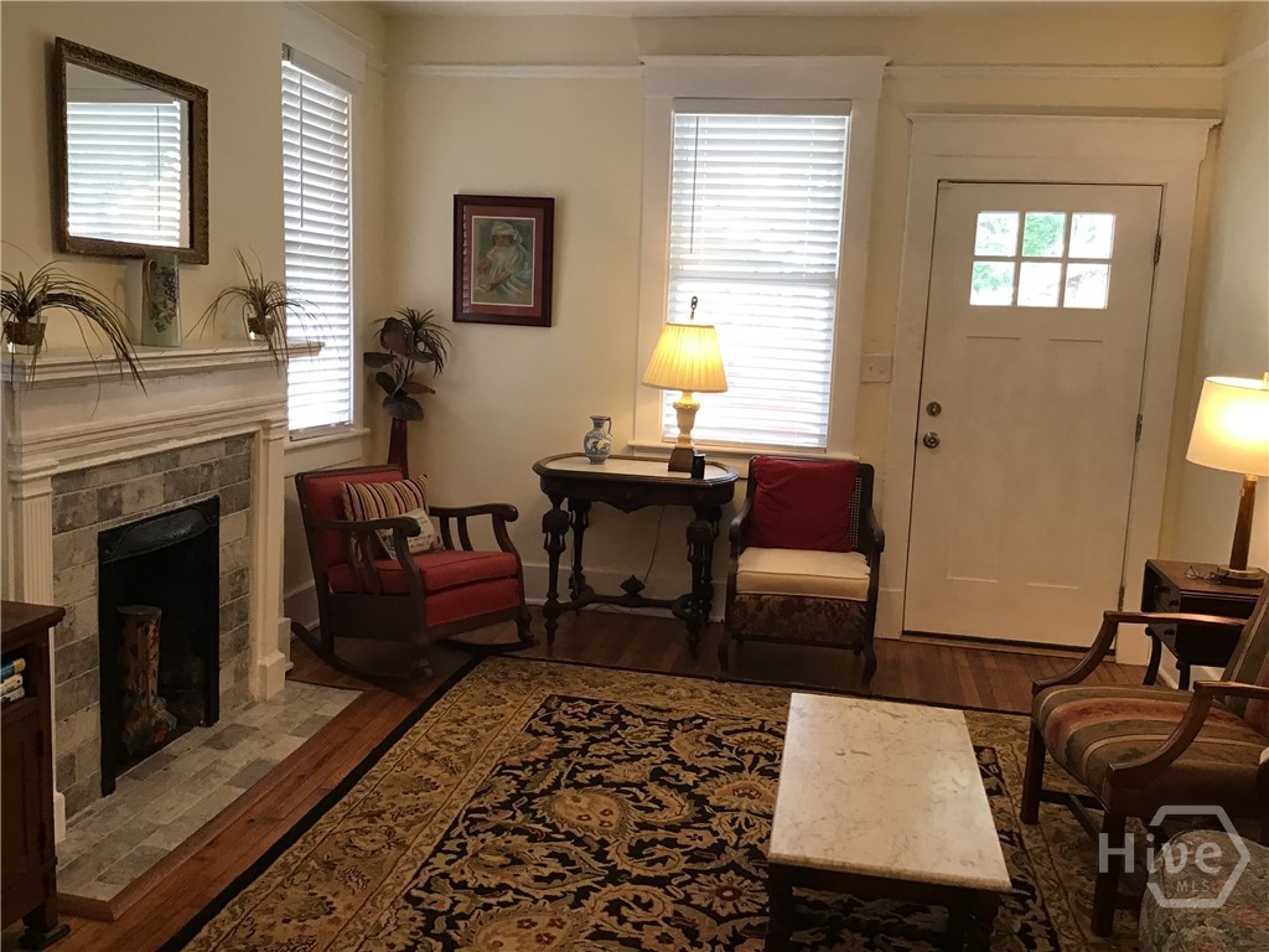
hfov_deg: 58.4
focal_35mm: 31
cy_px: 476
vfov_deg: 45.4
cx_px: 634
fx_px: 1136
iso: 50
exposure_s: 1/30
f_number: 2.4
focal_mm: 3.3
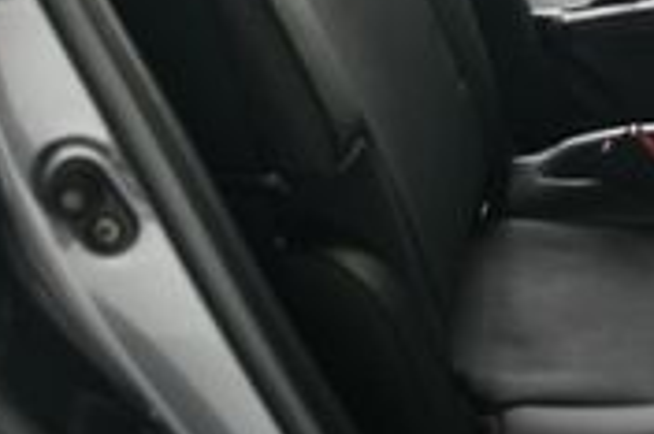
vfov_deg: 12.2
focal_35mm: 109
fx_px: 1978
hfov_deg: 17.9
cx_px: 780
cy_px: -100
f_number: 4
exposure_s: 1/160
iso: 100
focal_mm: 20
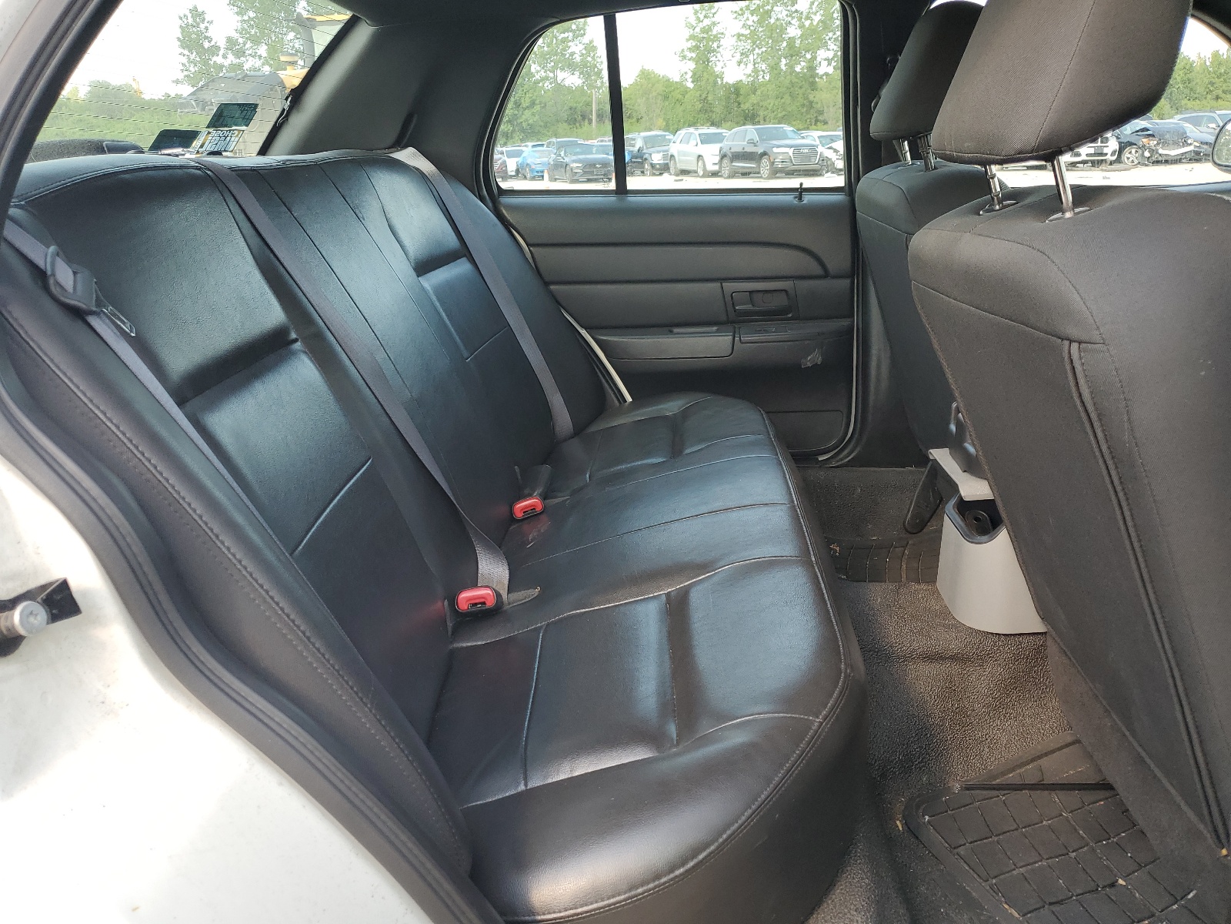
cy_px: 462
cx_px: 616
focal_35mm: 26
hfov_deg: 67.3
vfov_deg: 53.1
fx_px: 925
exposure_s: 1/250
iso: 50
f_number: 1.5
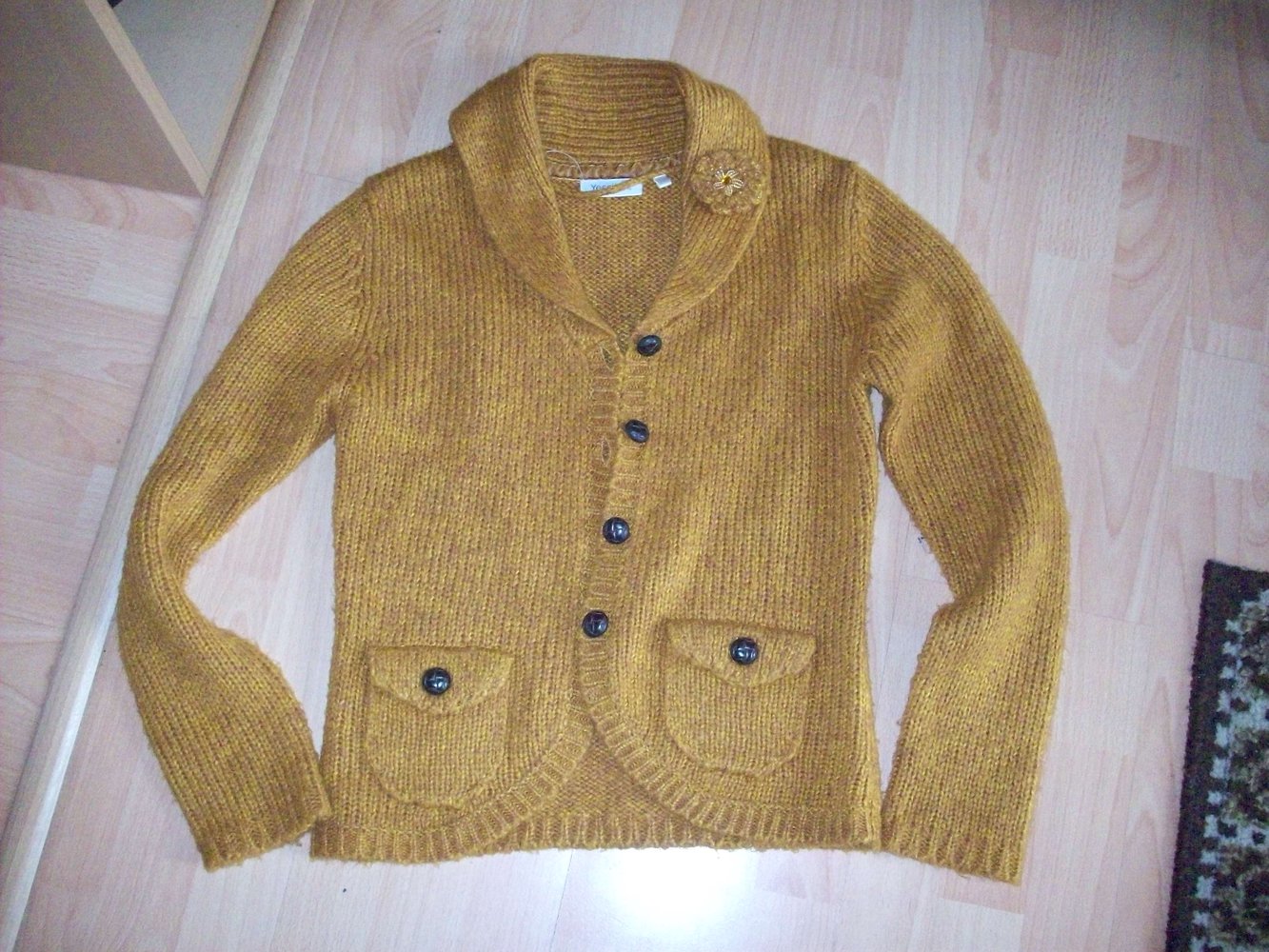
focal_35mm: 37
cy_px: 476
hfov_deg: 50.1
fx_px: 1357
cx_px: 634
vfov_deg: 38.7
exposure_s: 1/45
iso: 400
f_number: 2.8
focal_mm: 6.2
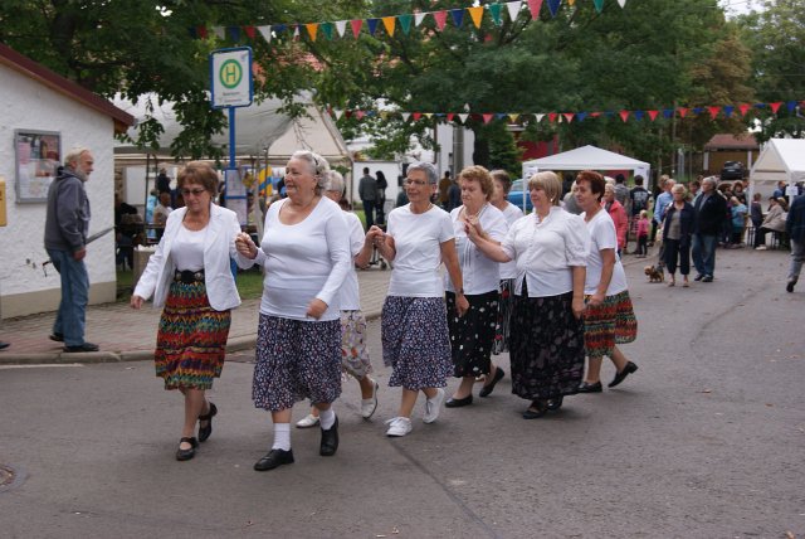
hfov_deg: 43.6
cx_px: 402
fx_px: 1007
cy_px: 270
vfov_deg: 29.9
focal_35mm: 45
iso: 100
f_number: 5.6
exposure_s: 1/60
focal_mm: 30
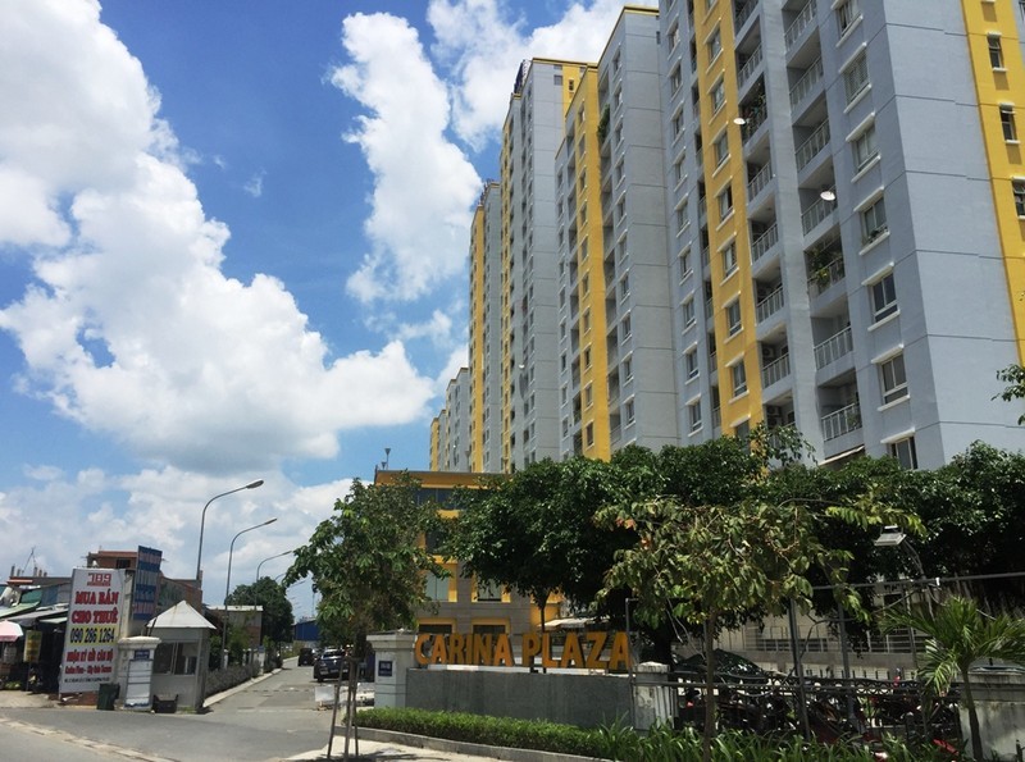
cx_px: 512
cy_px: 381
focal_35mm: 29
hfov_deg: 61.8
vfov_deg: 48.0
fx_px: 856
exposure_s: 1/3968
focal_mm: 4.15
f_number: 2.2
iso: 32
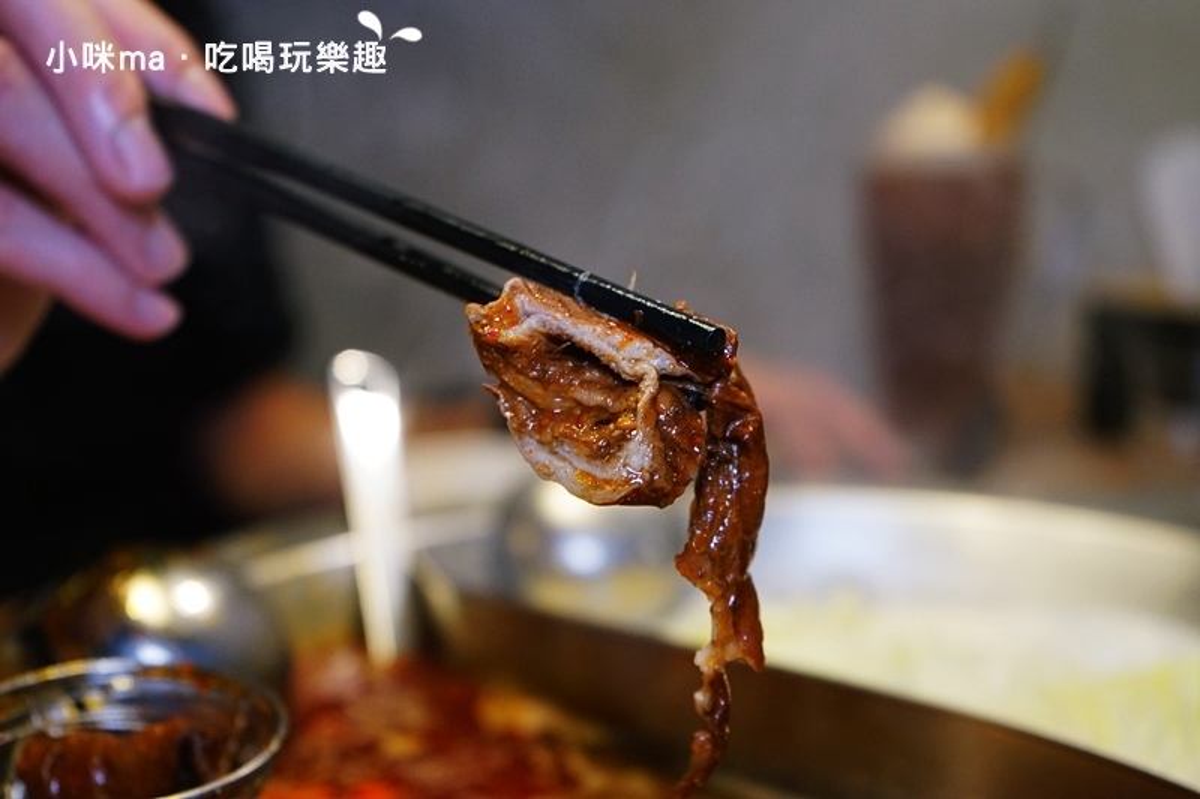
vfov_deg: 26.0
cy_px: 400
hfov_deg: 38.2
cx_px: 600
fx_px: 1733
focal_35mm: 52
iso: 1600
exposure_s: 1/60
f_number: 5
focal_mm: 52
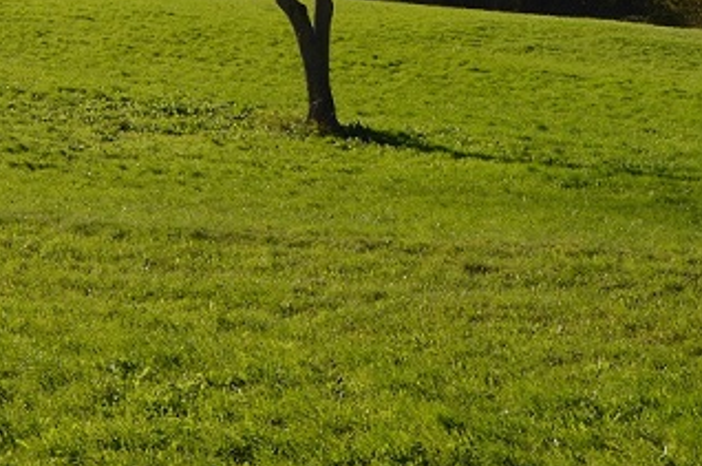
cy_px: -216
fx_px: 1655
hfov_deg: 23.9
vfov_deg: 15.0
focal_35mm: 85
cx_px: 322
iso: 200
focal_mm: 18
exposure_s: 1/640
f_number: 8
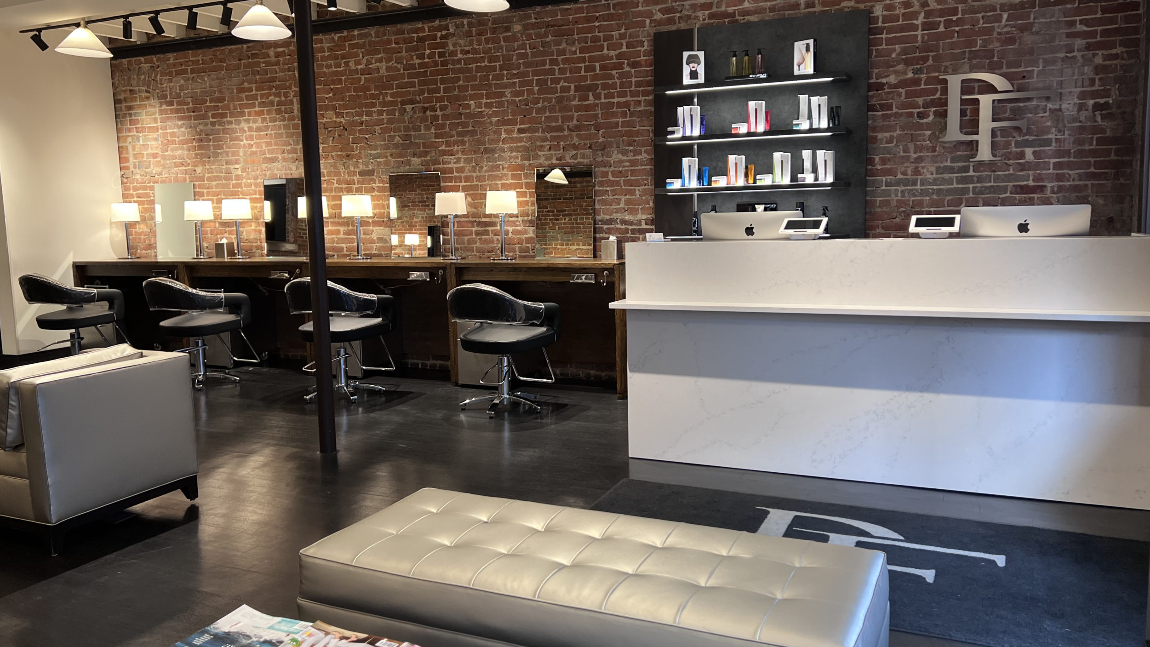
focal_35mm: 29
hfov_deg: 66.1
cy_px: 306
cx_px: 571
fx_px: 884
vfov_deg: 40.2
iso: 125
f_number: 1.5
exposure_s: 1/120
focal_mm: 5.7
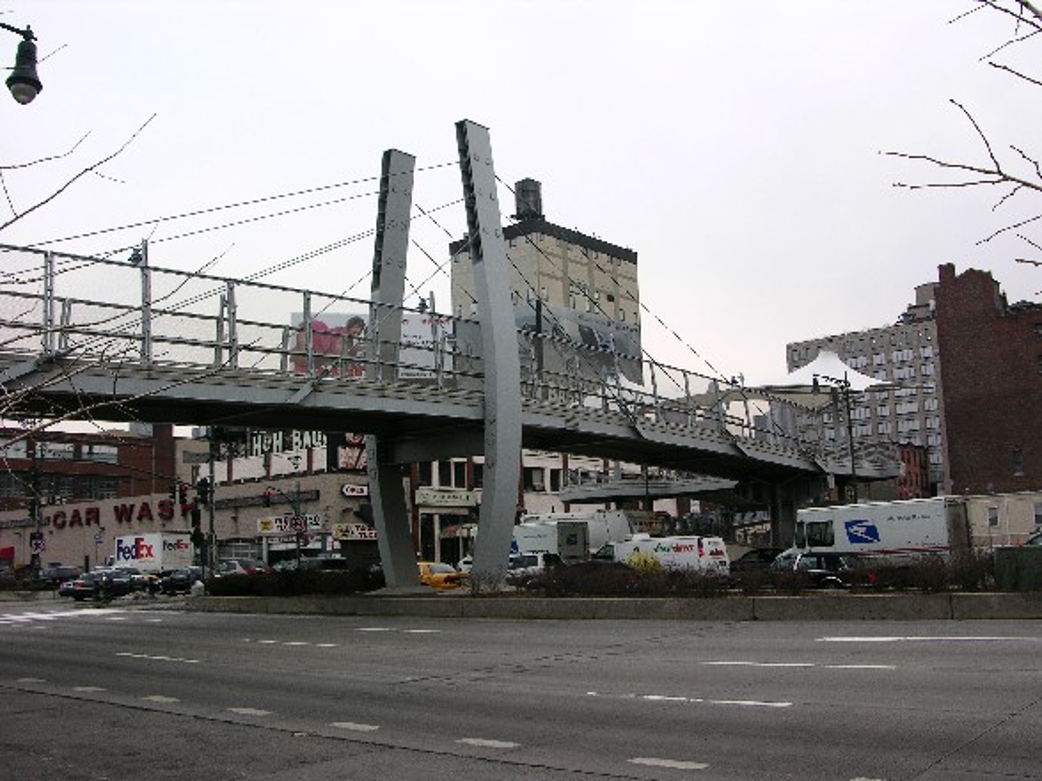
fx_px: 1053
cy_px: 390
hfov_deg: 52.6
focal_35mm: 35
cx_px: 521
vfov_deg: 40.7
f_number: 7.1
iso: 50
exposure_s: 1/120
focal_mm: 8.9
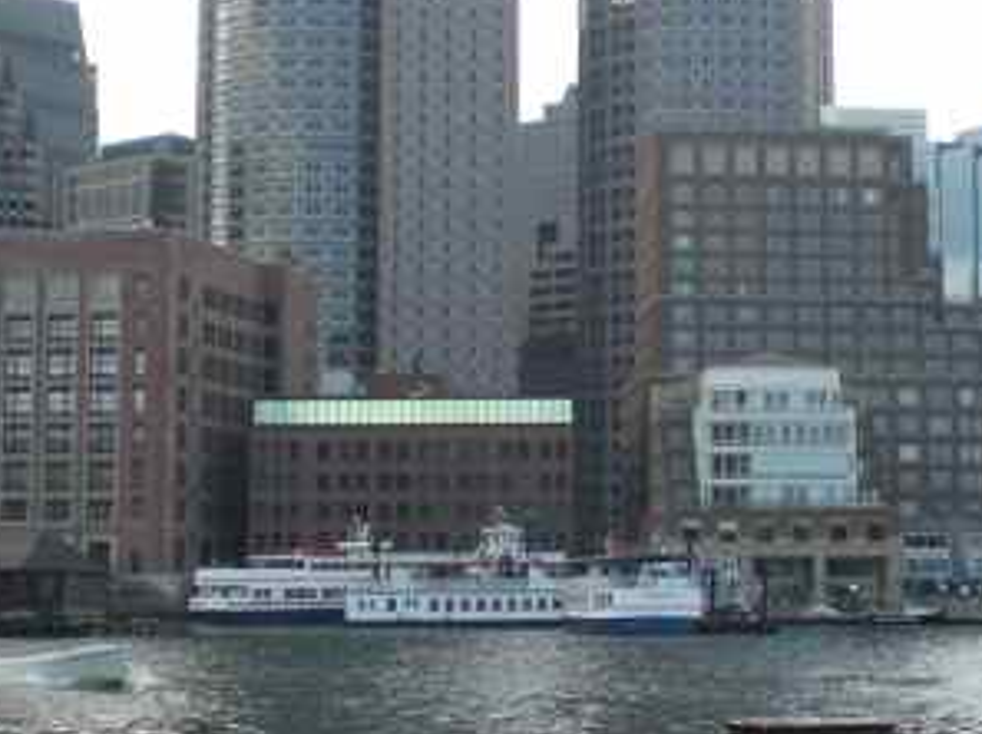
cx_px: 608
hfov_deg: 23.8
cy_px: 347
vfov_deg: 18.0
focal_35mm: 82
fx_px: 2323
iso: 50
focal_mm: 6.3
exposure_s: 1/400
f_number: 3.1
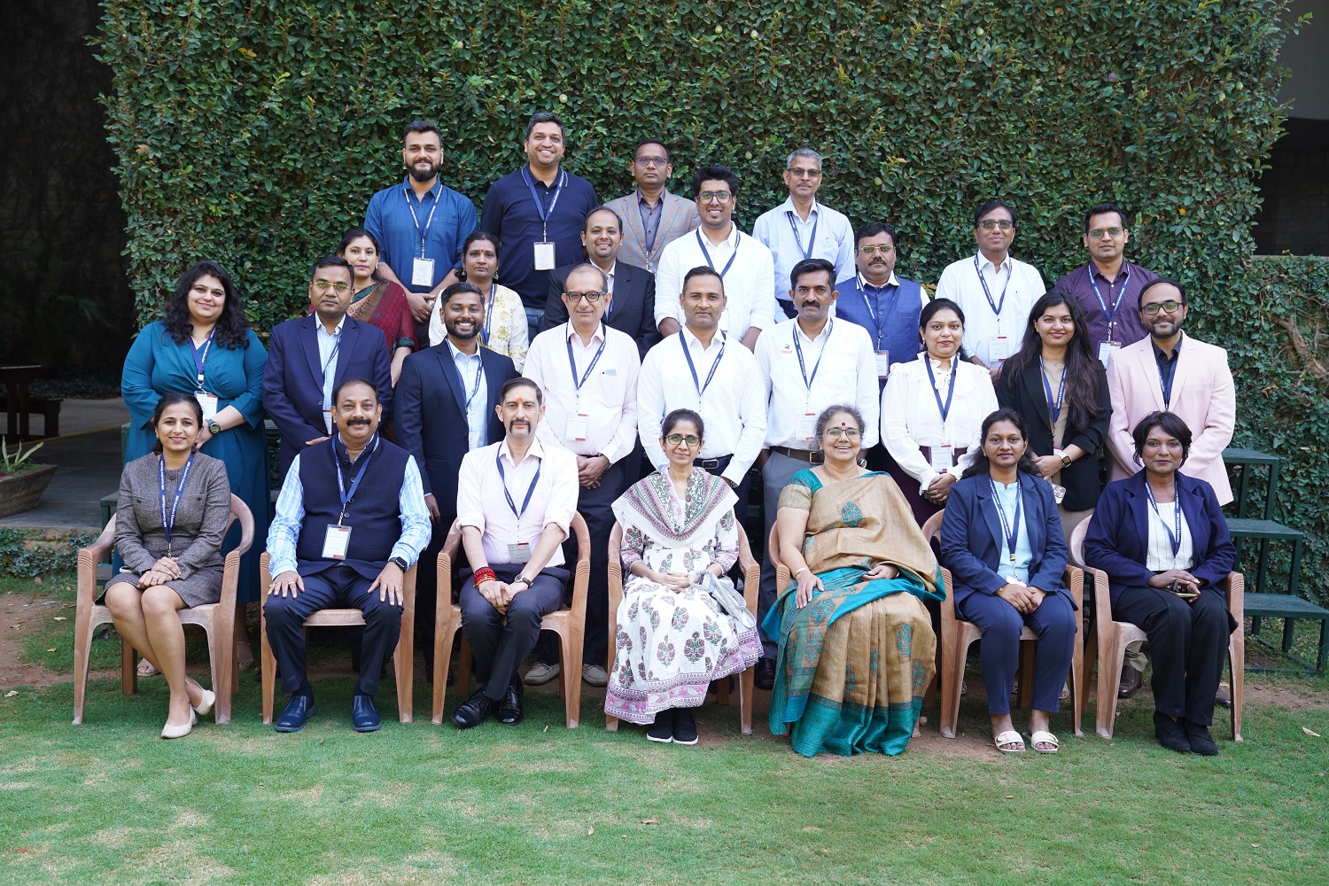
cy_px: 443
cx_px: 664
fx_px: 1403
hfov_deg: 50.7
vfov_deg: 35.1
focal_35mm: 38
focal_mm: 38
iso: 400
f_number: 4
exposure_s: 1/200
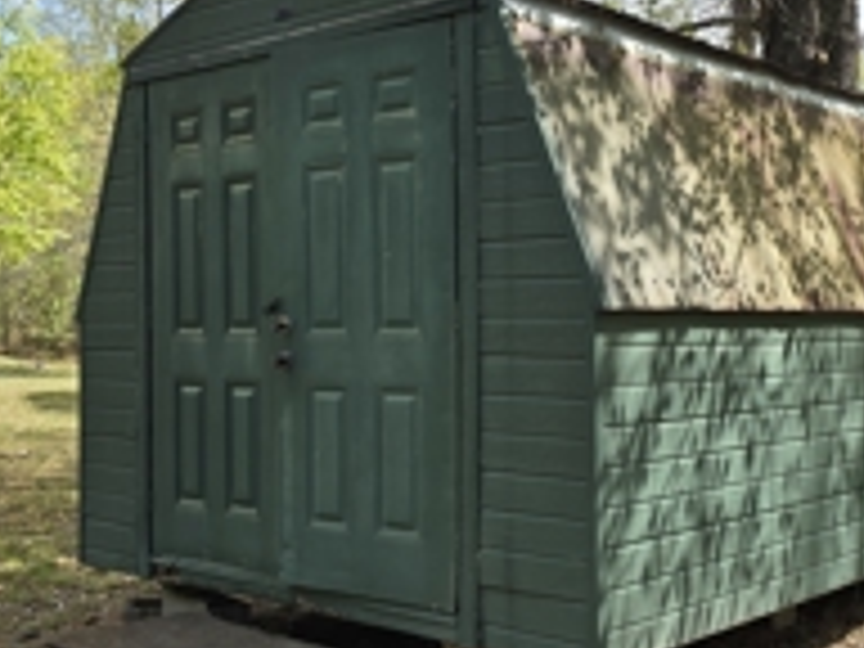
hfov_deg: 39.1
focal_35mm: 48
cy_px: 342
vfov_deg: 30.3
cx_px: 594
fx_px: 1198
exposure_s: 1/353
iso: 12
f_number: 1.7
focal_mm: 6.3
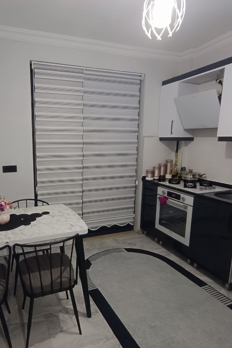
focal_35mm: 23
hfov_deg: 53.9
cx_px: 76
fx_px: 222
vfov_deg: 76.1
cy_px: 180
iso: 769
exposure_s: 1/25
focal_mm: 1.66
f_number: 2.2
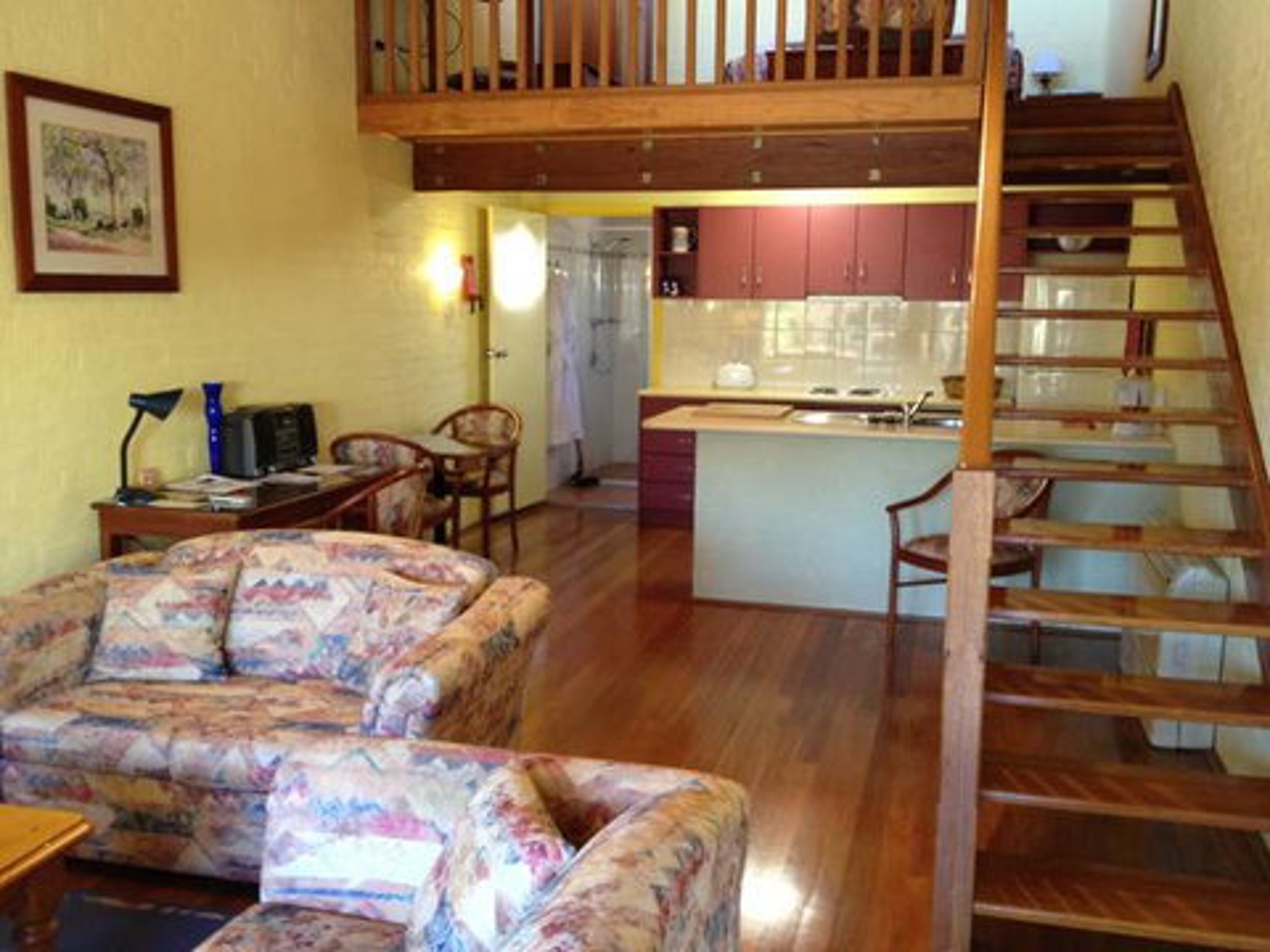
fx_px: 1284
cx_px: 635
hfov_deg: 52.6
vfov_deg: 40.7
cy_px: 476
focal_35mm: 35
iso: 160
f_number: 2.4
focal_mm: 4.28
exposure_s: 1/20
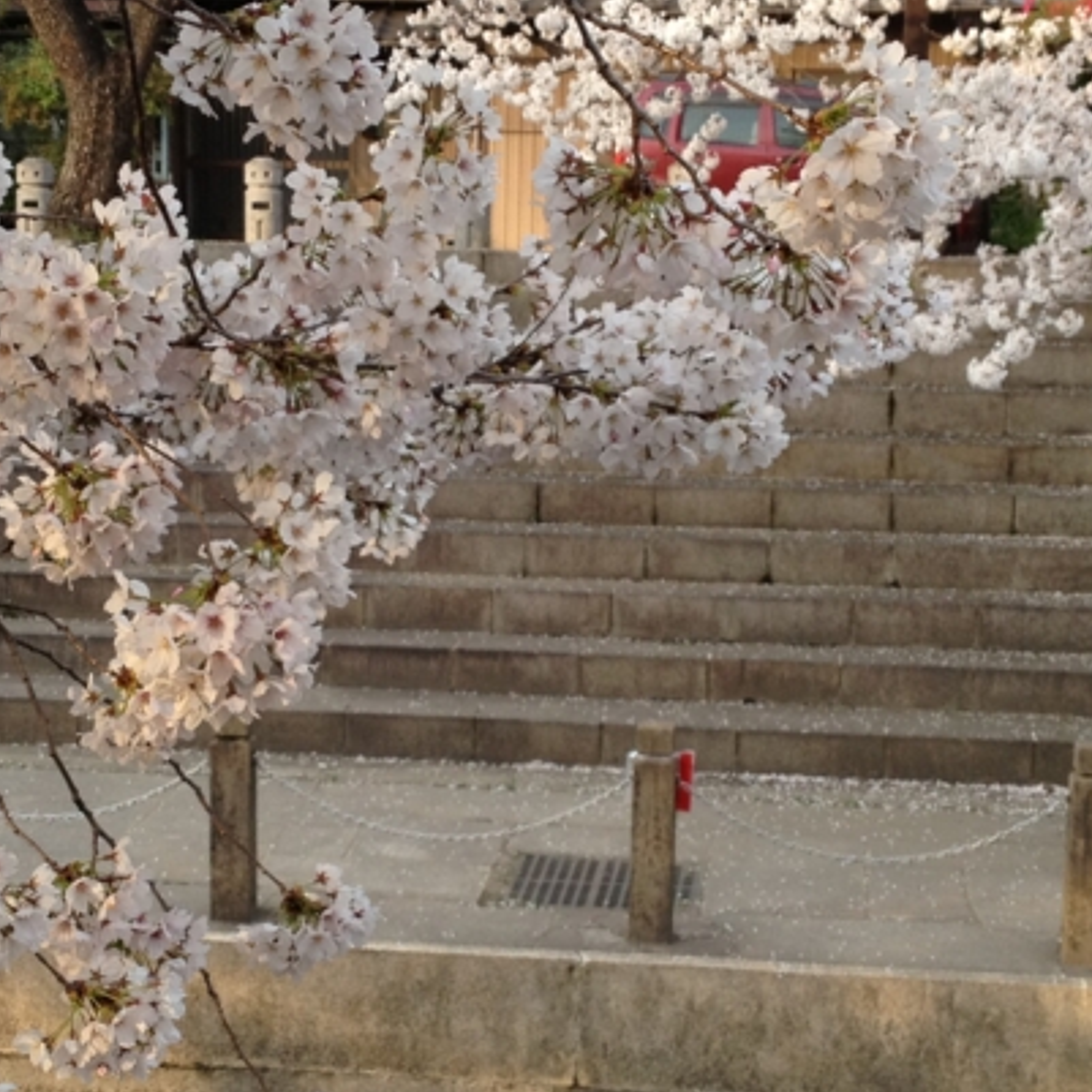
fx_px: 2820
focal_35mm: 79
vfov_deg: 21.9
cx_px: 436
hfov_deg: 21.9
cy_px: 550
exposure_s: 1/343
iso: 64
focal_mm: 4.28
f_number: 2.4
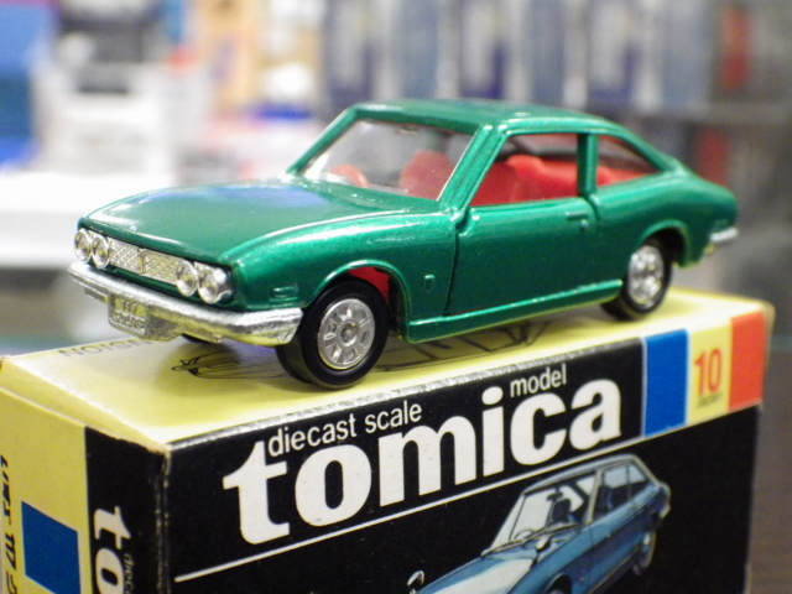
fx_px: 1350
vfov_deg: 24.8
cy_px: 297
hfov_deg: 32.7
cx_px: 396
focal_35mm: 59
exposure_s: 1/25
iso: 1000
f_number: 4
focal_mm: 10.7
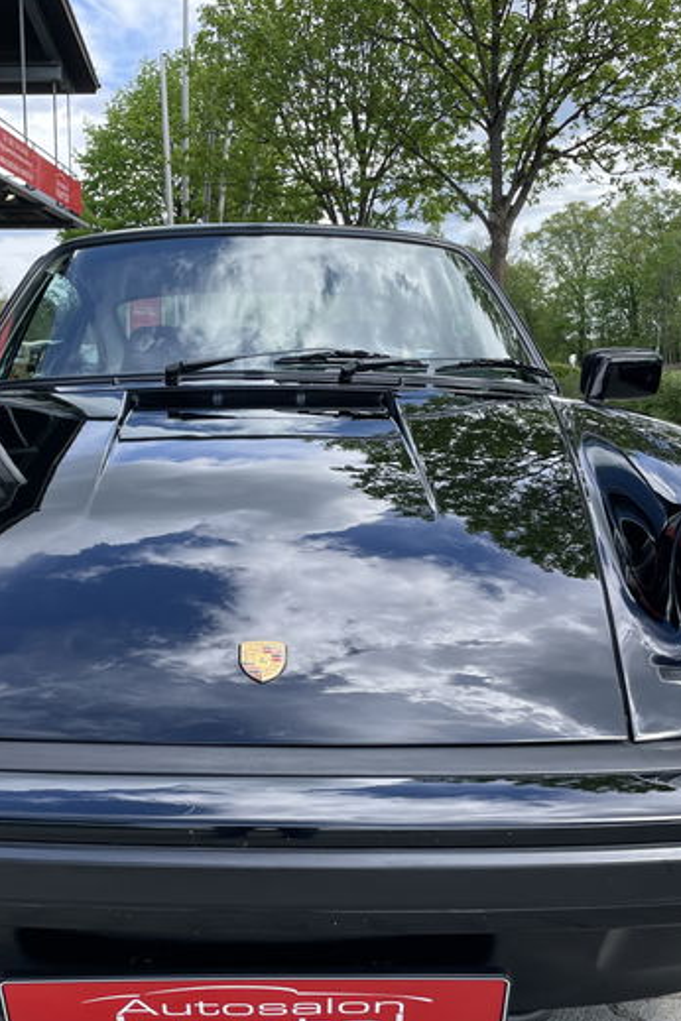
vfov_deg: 48.4
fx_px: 1135
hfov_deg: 33.1
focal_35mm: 40
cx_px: 234
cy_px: 563
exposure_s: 1/711
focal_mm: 4.2
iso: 32
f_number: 1.6
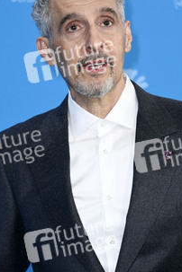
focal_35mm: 198
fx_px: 1501
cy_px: 107
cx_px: 96
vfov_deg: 10.4
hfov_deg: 6.9
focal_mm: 150
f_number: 5.6
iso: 1600
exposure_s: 1/250
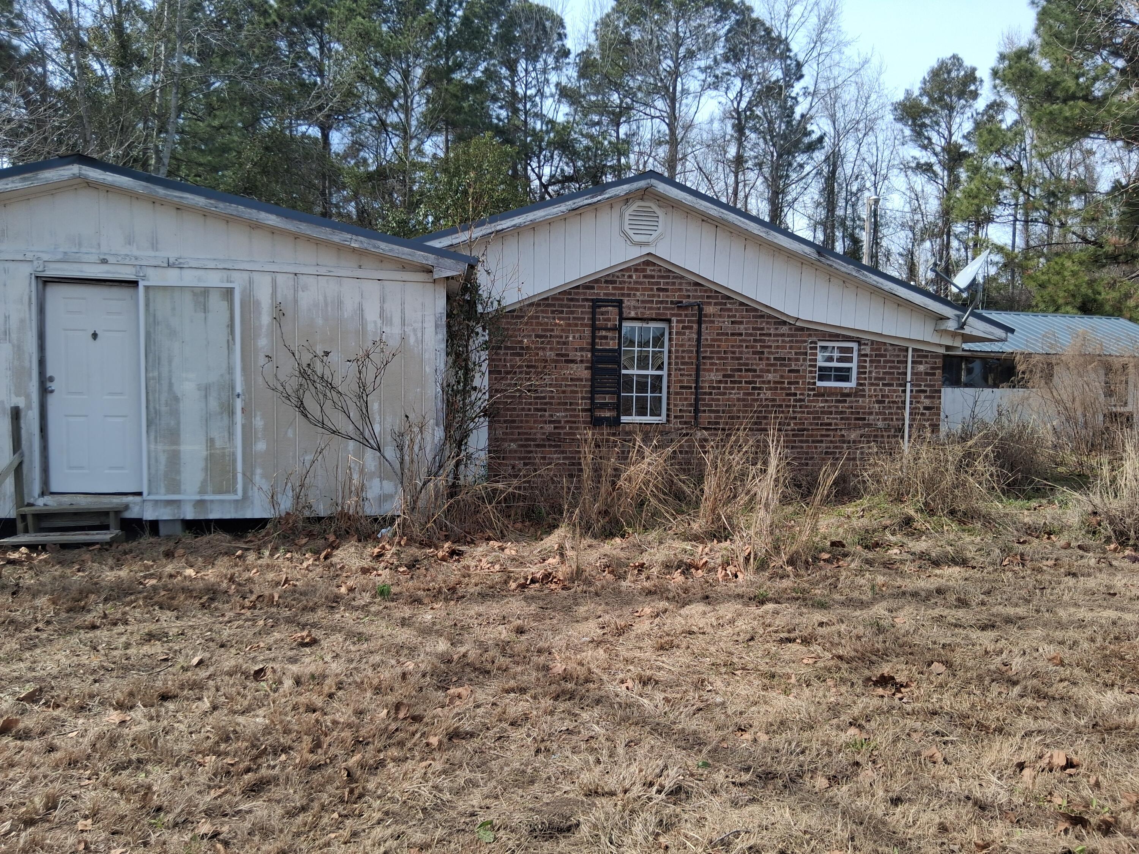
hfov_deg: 67.3
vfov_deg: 53.1
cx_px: 570
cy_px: 427
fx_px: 856
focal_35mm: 26
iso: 25
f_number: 1.8
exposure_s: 1/355
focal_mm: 3.98
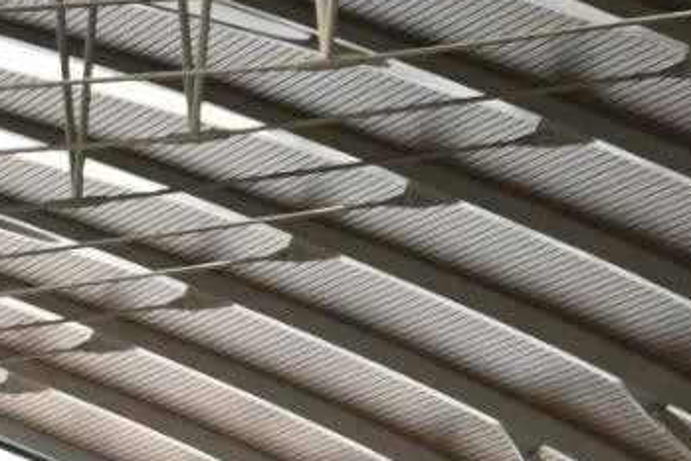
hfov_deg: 5.1
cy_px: 1217
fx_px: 7585
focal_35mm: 395
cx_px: -1013
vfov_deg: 3.4
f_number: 5.6
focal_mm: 55
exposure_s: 1/800
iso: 3200
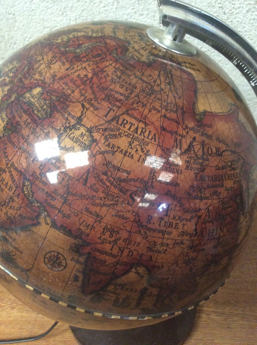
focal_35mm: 32
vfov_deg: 56.9
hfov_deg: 44.1
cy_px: 172
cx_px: 128
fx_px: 318
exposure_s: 1/17
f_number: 2.4
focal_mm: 3.3
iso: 320
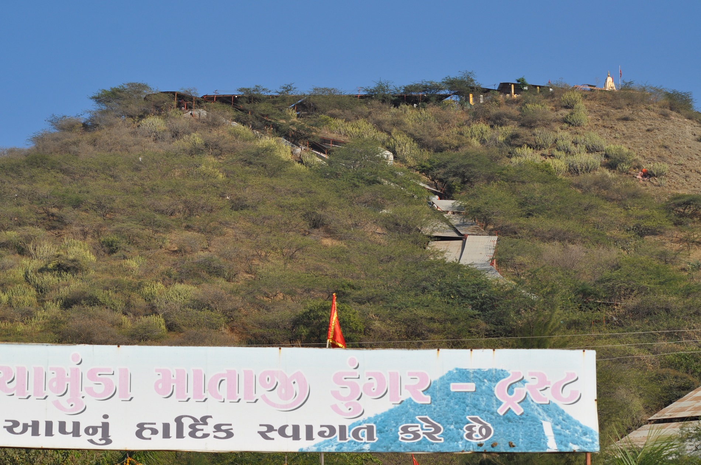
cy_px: 232
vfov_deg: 13.0
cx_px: 350
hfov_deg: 19.5
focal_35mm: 105
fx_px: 2042
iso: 200
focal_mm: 70
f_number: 7.1
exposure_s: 1/800
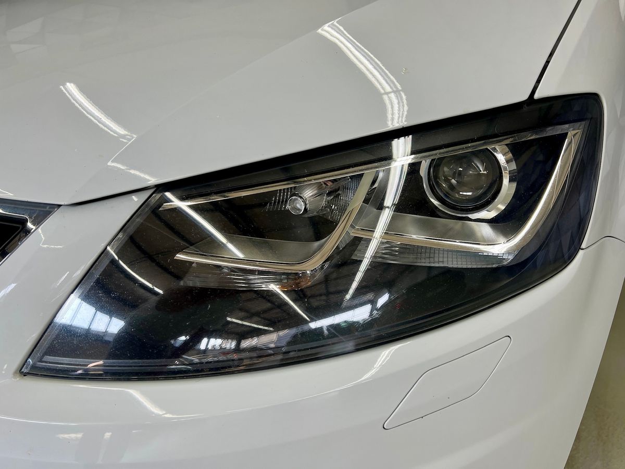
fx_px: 469
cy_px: 234
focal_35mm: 26
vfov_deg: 53.1
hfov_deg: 67.3
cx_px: 312
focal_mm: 5.7
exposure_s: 1/121
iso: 50
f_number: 1.5
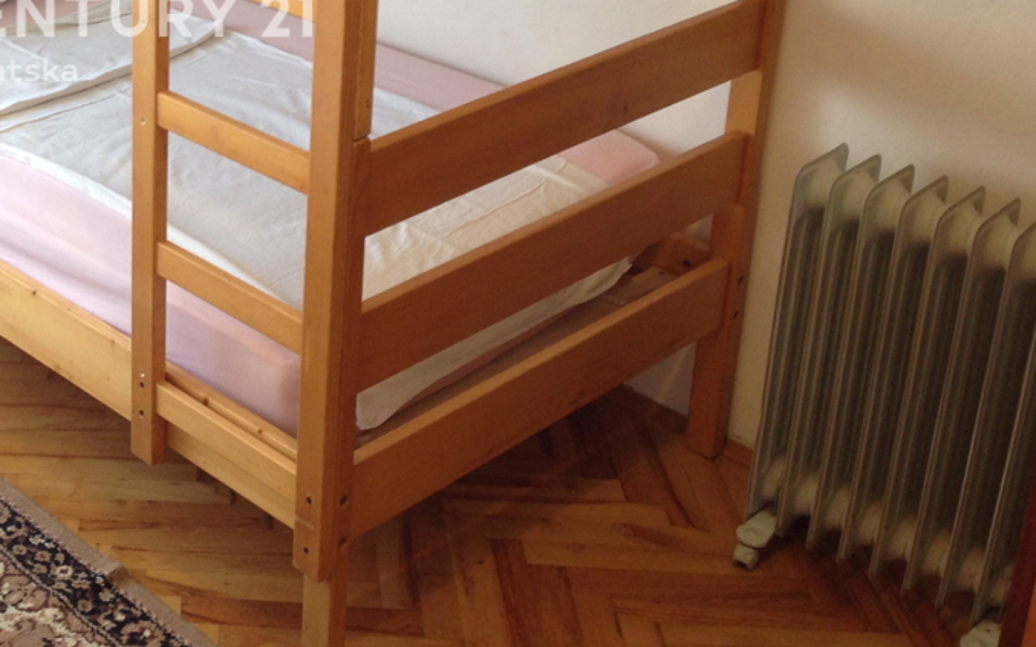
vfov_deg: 20.4
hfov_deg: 31.6
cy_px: 37
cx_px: 122
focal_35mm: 62
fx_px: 1750
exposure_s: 1/20
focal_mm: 4.12
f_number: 2.4
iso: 80
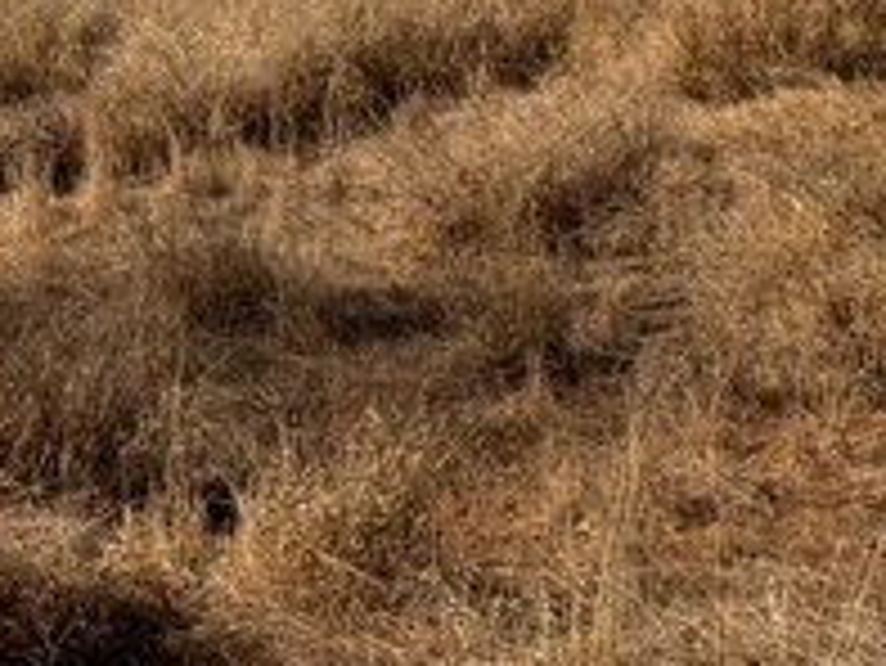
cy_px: -302
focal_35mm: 156
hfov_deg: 12.2
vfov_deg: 9.3
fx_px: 3995
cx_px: -333
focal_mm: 6.76
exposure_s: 1/7937
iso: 64
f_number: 1.78
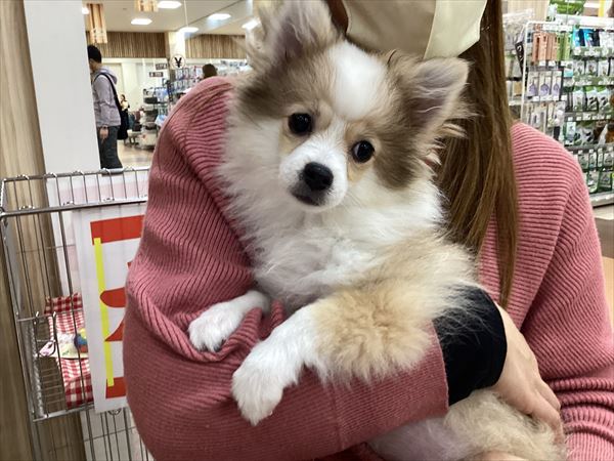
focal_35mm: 31
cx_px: 307
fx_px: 550
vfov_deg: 45.4
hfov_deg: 58.4
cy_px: 230
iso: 125
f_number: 2.4
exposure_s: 1/60
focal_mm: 3.3
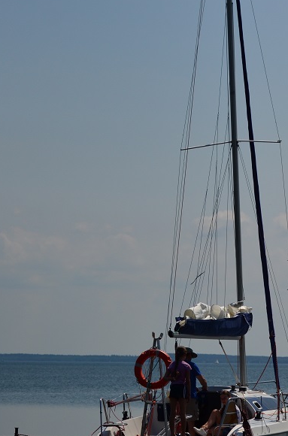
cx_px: 215
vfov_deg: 11.4
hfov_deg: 7.5
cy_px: 184
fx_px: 2186
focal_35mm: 181
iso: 250
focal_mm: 70
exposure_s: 1/8000
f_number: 4.5
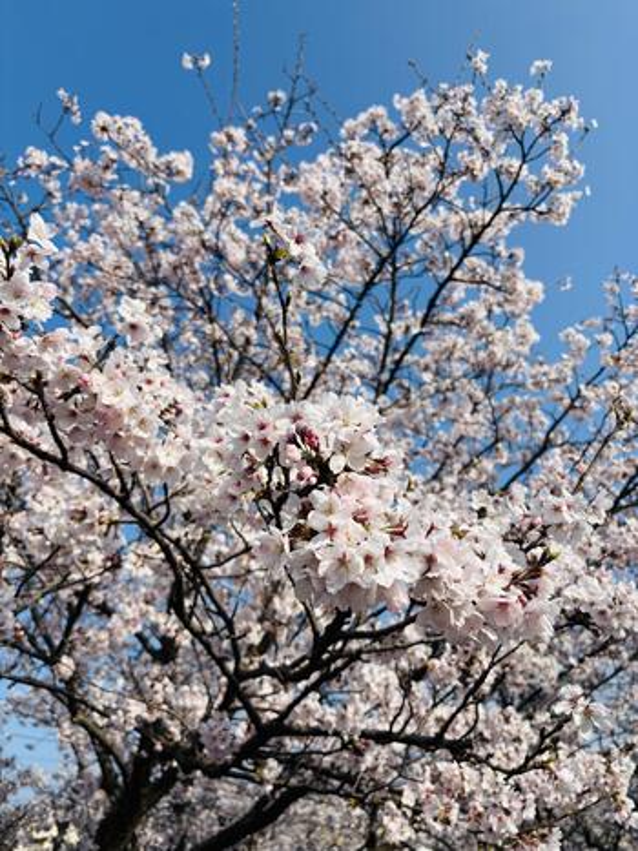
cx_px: 319
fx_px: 639
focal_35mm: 26
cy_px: 426
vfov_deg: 67.3
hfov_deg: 53.0
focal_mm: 5.96
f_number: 1.6
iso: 50
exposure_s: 1/3650
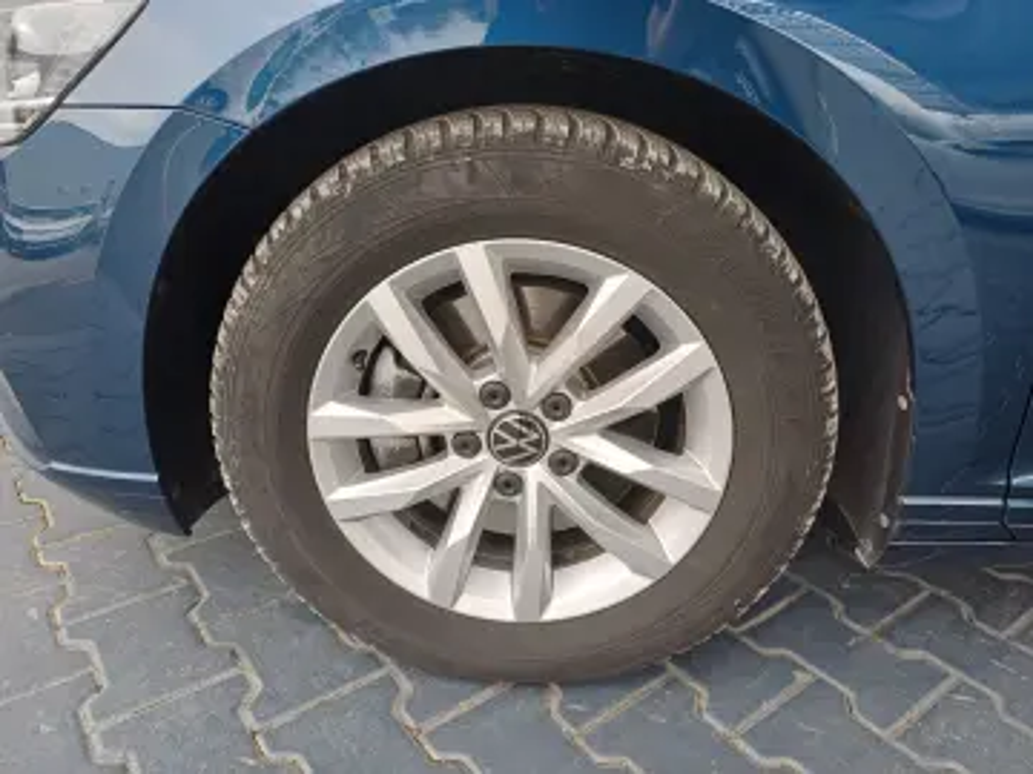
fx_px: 746
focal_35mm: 25
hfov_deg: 69.4
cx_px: 516
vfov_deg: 54.9
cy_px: 387
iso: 64
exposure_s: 1/100
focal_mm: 4.65
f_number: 1.8
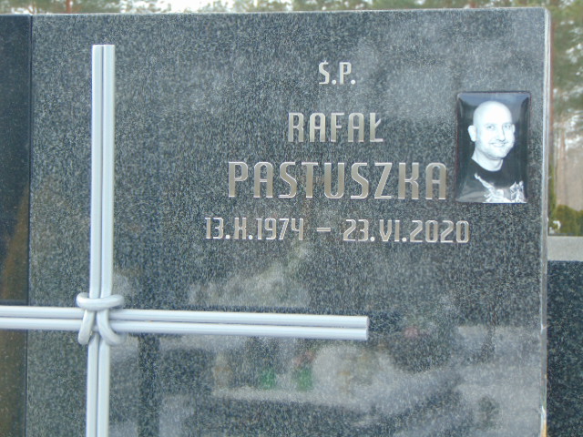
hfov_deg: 14.8
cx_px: 292
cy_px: 218
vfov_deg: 11.1
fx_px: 2240
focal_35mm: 133
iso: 80
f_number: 4
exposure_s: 1/100
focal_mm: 23.9
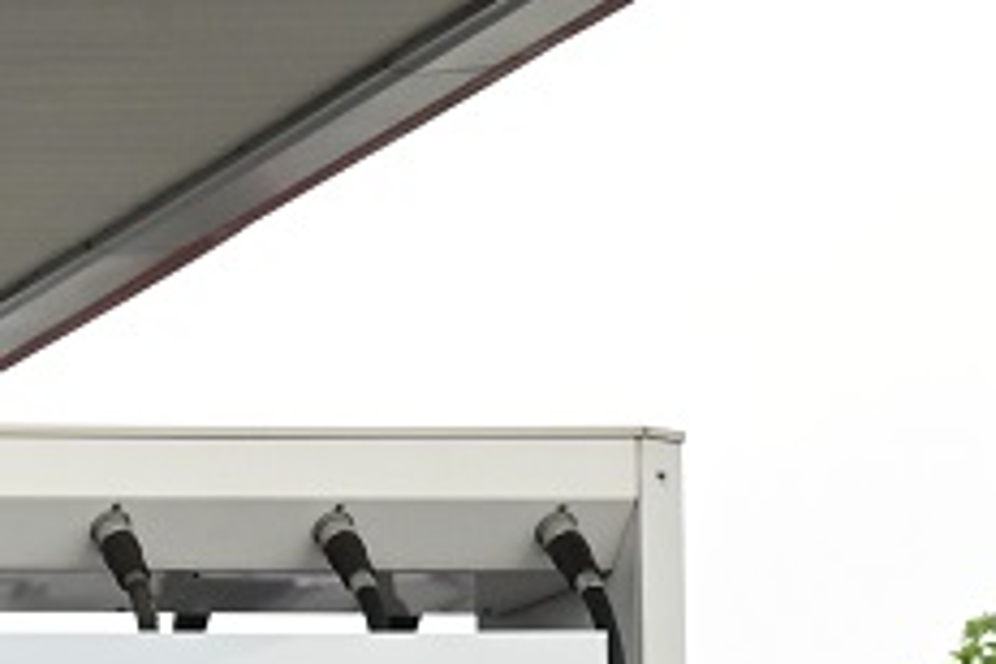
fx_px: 7331
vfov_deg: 5.1
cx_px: -1615
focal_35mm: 265
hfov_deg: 7.2
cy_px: 1285
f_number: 13
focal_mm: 46
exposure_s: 1/320
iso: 1600
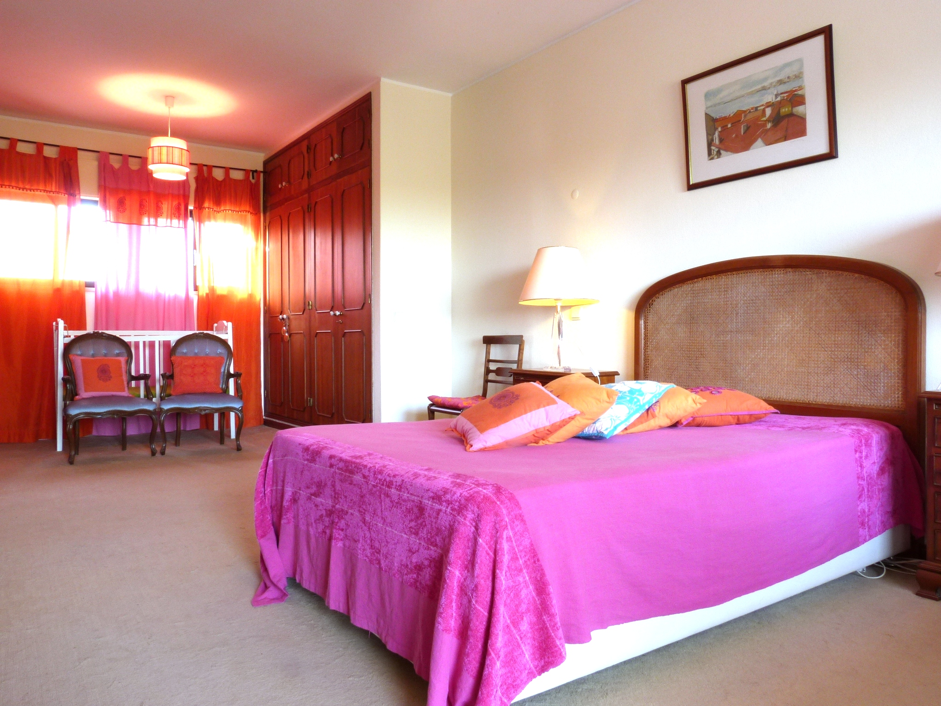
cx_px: 470
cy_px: 353
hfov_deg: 69.4
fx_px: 680
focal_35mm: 25
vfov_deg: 54.9
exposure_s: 1/2.5
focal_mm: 4.5
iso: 100
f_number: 7.1
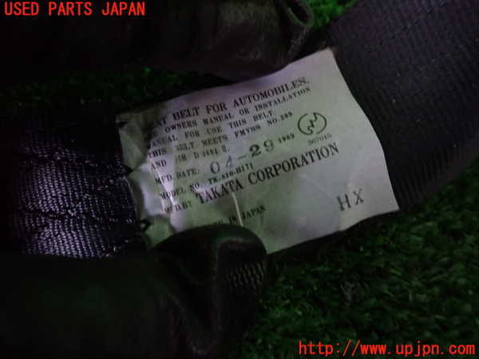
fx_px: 346
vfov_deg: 54.9
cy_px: 180
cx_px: 240
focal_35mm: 25
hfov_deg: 69.4
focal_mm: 4.5
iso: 640
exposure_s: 1/30
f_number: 2
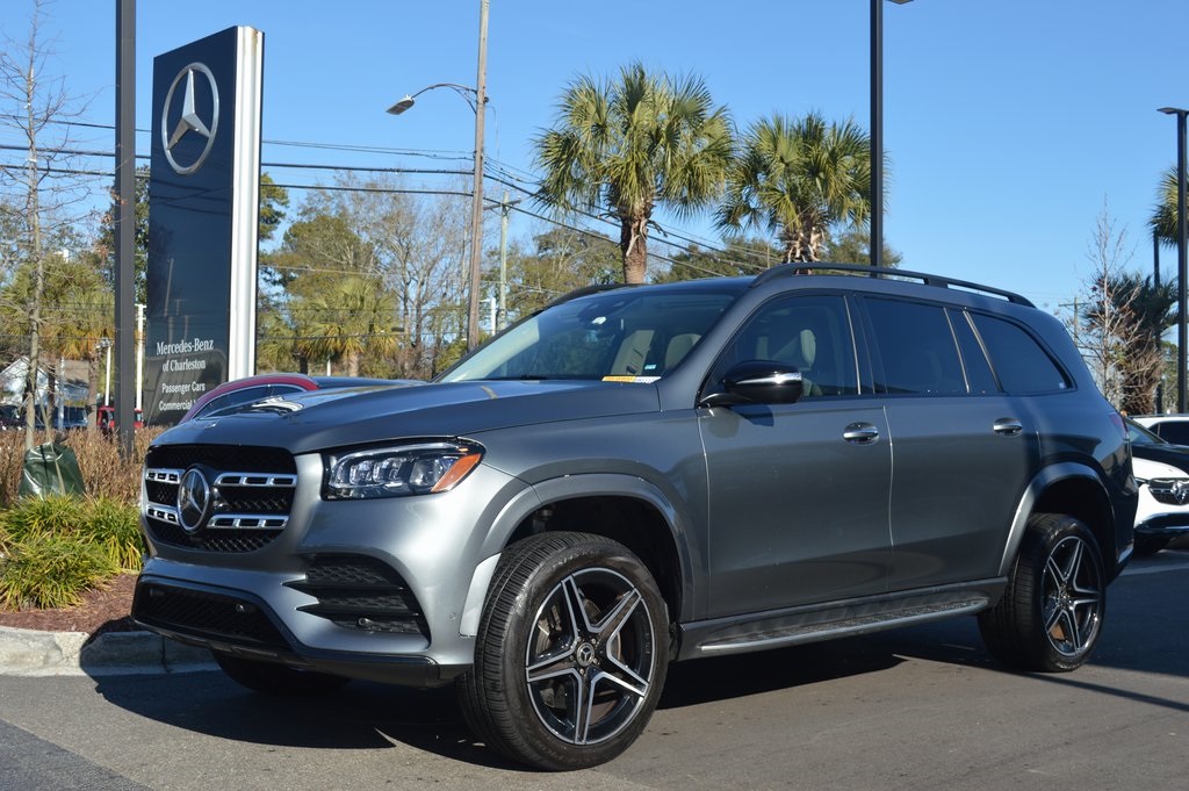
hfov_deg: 49.6
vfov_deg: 34.2
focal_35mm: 39
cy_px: 396
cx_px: 594
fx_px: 1287
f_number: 8
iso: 100
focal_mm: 26
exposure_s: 1/250
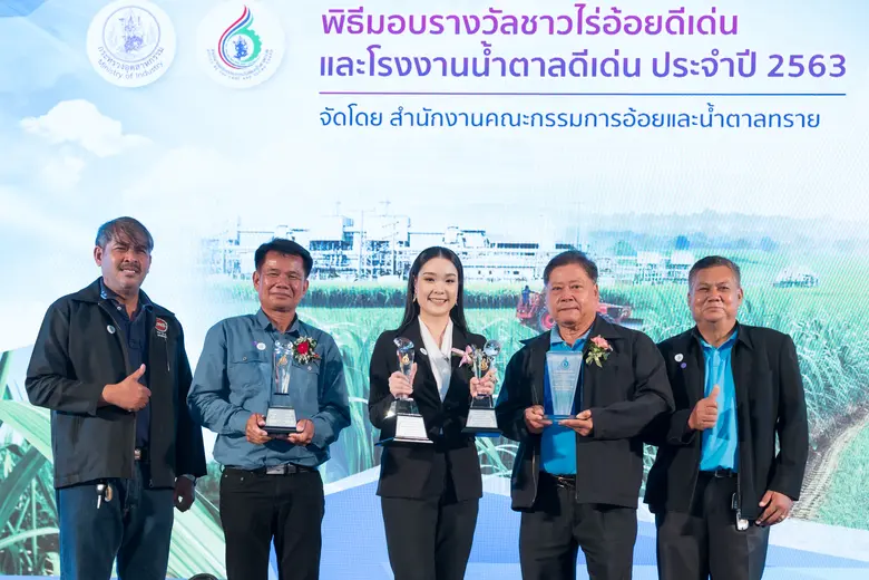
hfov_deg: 38.9
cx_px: 434
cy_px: 290
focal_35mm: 51
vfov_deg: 26.5
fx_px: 1231
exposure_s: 1/100
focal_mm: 34
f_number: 4.5
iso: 800
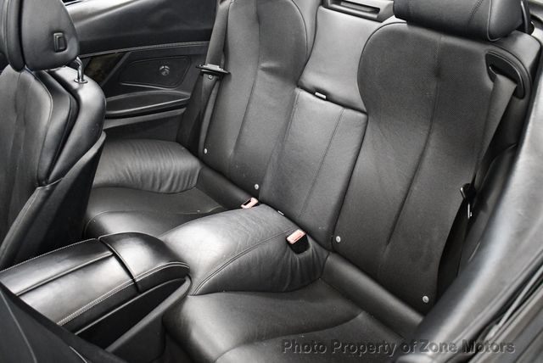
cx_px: 272
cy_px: 182
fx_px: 543
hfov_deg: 53.1
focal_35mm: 36
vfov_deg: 36.9
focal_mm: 18
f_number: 3.5
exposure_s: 1/80
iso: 3200
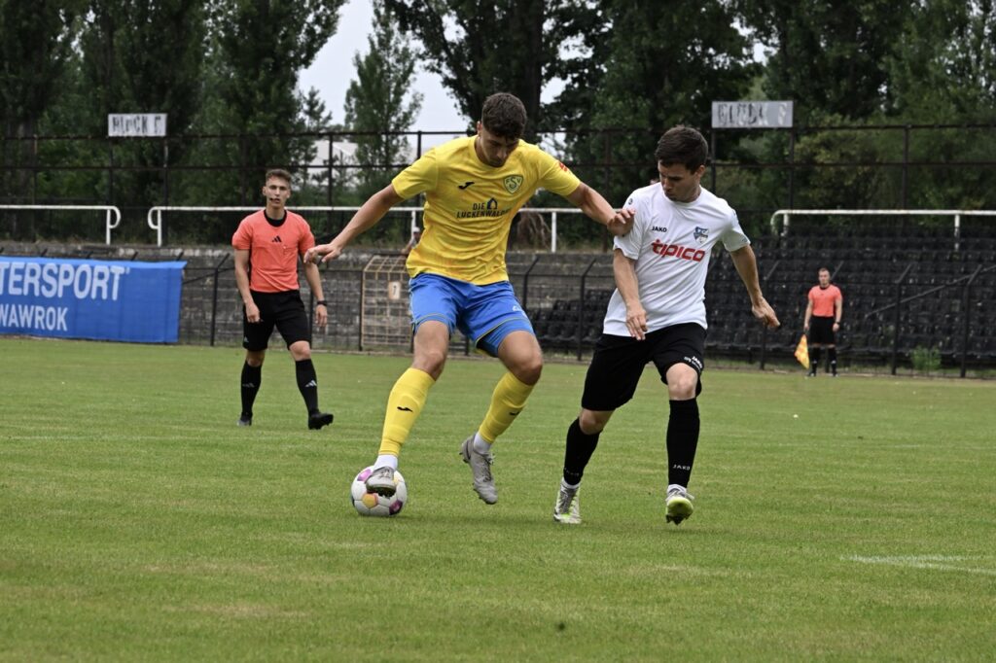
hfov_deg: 15.2
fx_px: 3734
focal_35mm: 135
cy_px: 332
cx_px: 498
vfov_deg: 10.2
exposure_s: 1/1600
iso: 2000
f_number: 9
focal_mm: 135
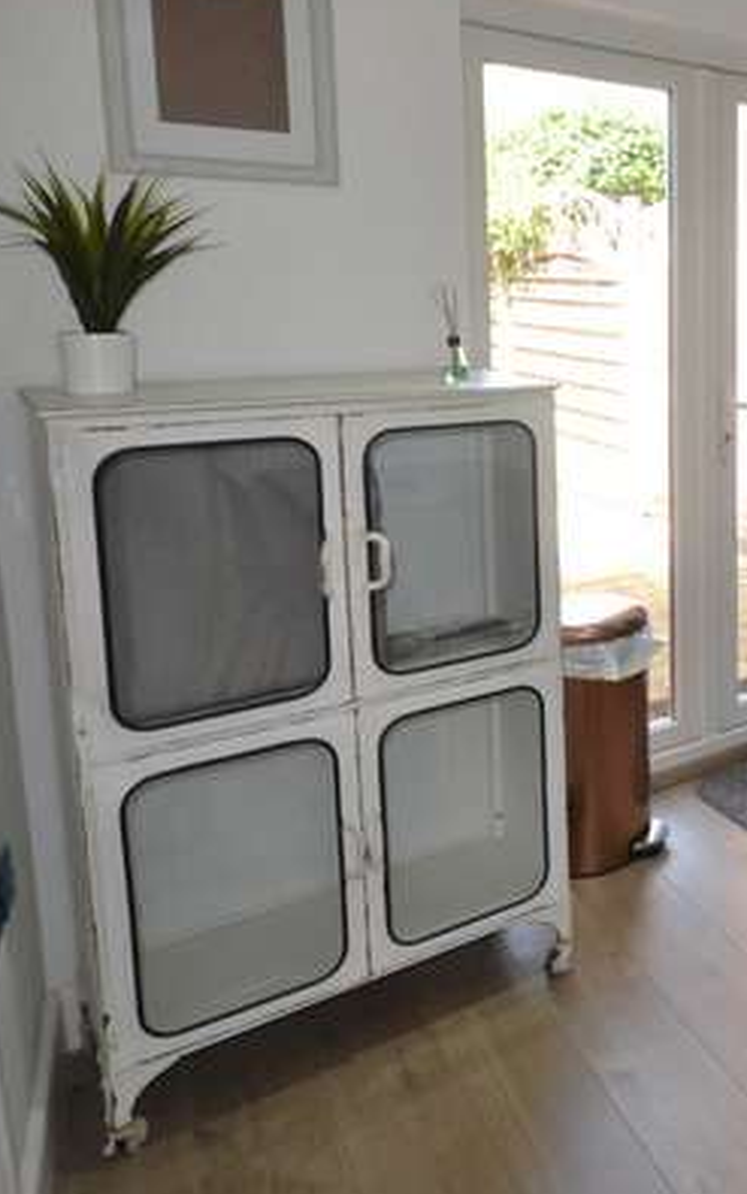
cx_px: 968
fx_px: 1009
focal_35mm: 31
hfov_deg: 31.5
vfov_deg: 60.2
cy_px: 429
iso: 400
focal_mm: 10
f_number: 4
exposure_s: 1/100
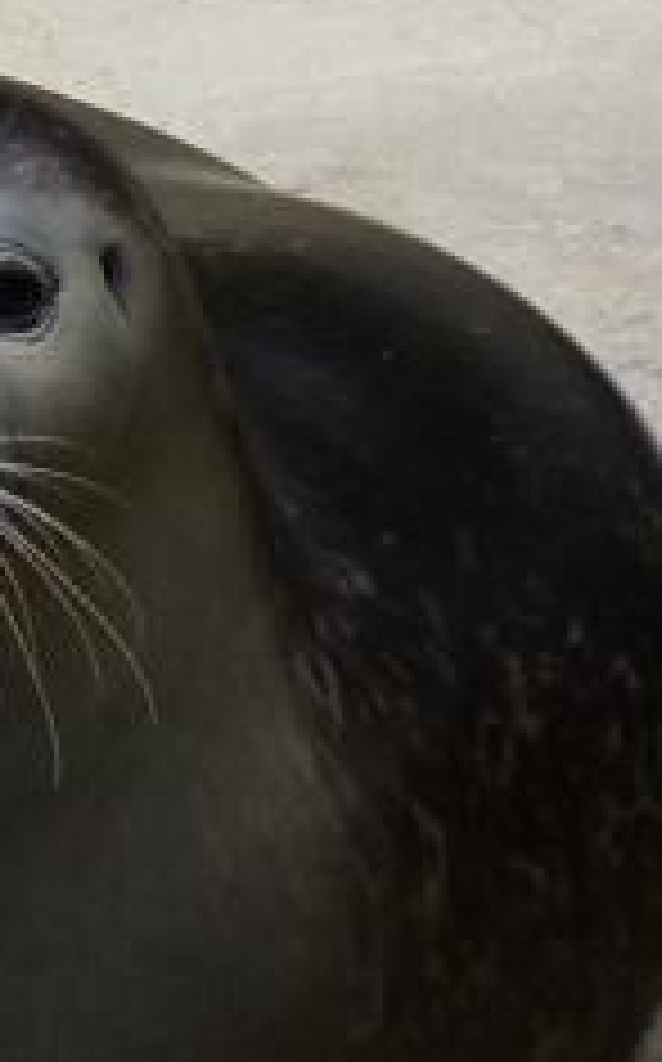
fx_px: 38921
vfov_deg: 1.6
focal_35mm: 1345
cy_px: 490
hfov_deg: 1.0
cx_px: -230
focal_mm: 47
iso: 100
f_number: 5.6
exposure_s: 1/400
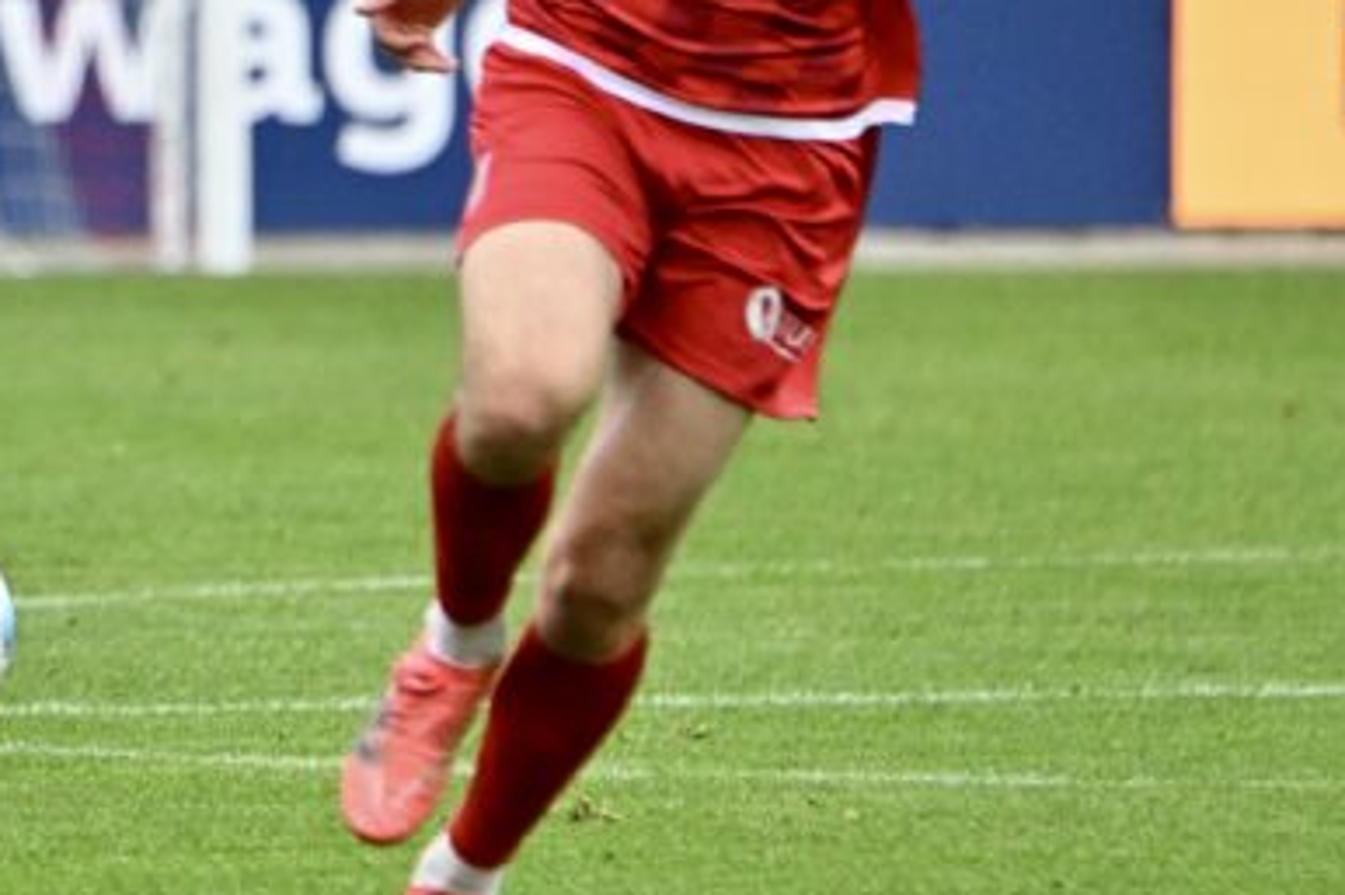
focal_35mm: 1061
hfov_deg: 1.9
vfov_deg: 1.3
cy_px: 214
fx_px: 39621
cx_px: -317
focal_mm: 400
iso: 3600
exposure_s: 1/1600
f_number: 5.6
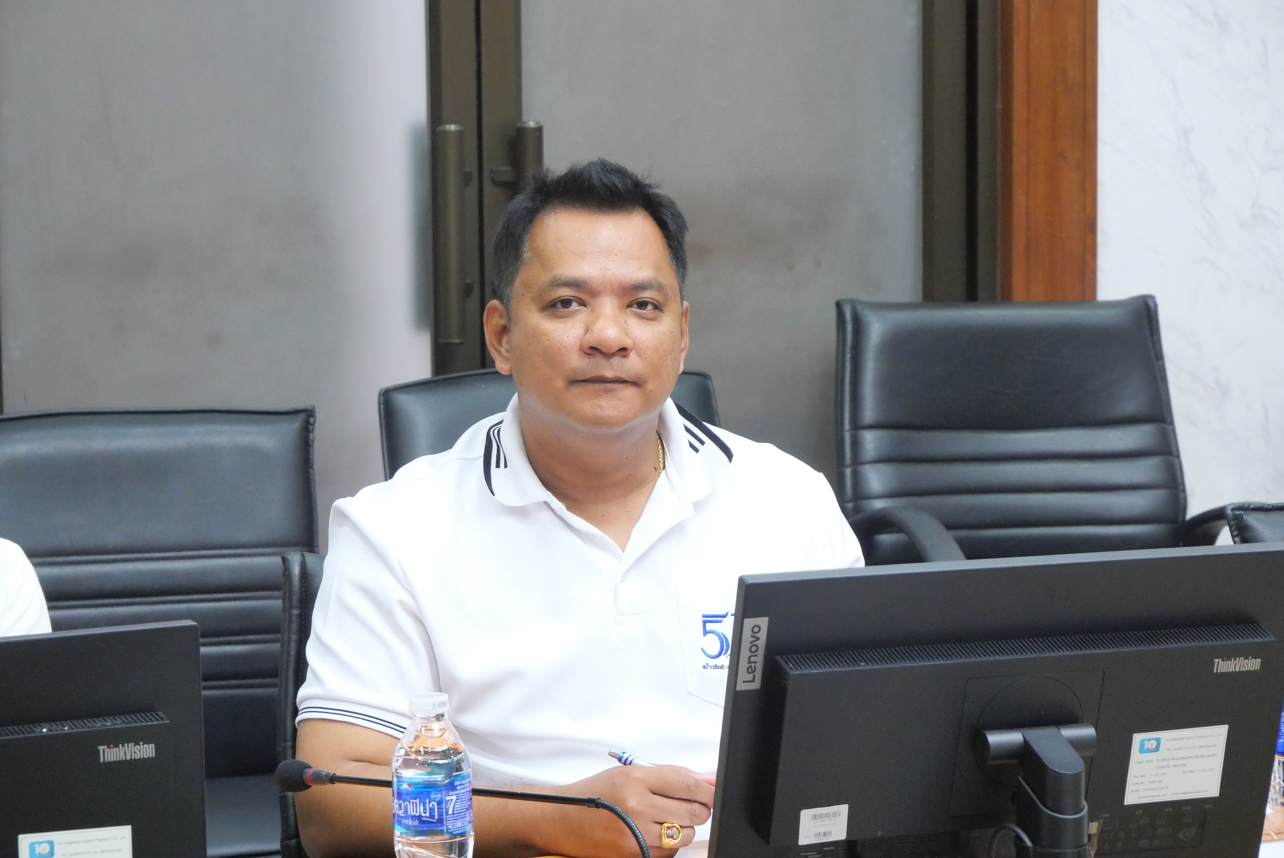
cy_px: 429
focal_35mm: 124
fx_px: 4425
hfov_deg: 16.5
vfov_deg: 11.1
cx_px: 642
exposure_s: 1/30
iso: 3200
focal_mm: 60
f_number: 5.6
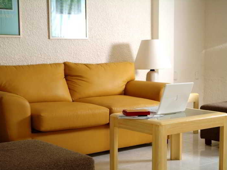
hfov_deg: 31.9
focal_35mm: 61
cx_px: 104
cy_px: 86
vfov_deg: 24.2
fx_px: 397
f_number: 5.6
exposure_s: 1/125
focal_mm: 37
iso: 100
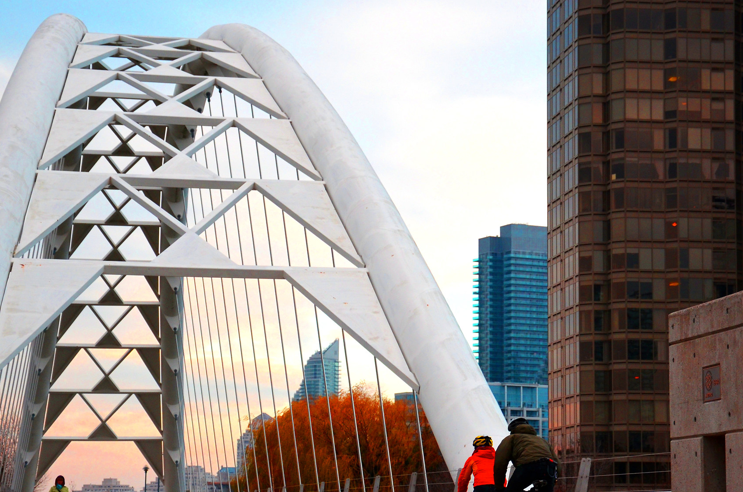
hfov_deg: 21.3
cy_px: 288
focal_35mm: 96
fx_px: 1971
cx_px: 418
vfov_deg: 14.2
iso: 560
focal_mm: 45
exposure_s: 1/1000
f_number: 4.8
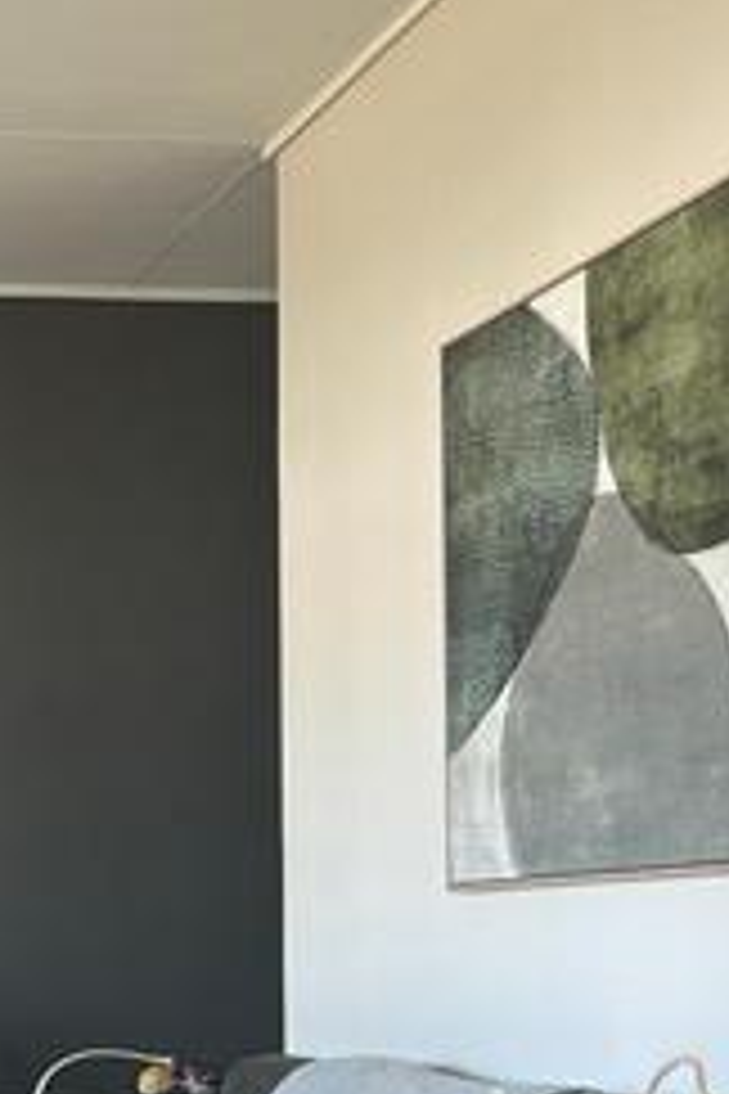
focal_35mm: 89
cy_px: 734
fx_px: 2703
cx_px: -477
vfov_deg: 22.8
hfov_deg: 14.0
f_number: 1.5
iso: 50
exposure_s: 1/100
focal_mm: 5.7
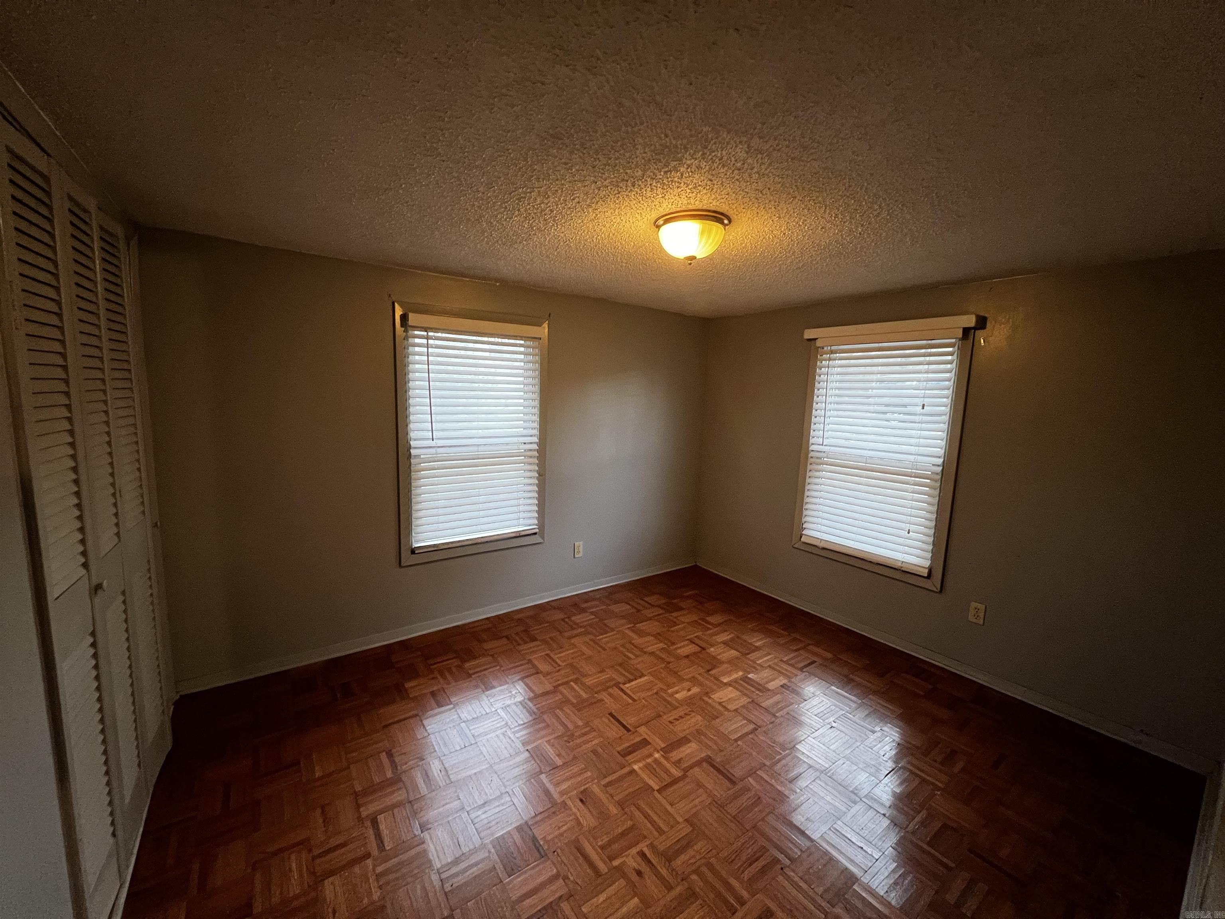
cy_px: 460
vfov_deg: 89.9
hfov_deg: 106.2
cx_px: 612
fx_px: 460
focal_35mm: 13
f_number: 1.8
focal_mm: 1.57
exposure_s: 1/60
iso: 500
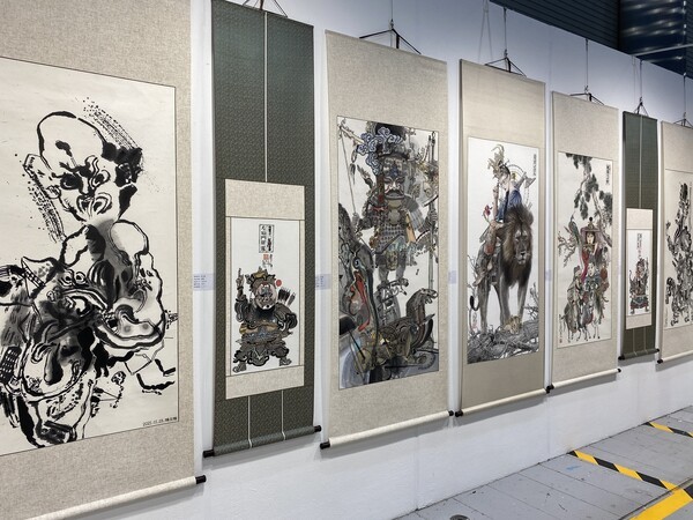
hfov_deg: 67.3
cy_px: 260
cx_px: 346
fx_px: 521
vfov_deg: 53.1
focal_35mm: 26
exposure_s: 1/120
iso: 40
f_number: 1.8
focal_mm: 4.25
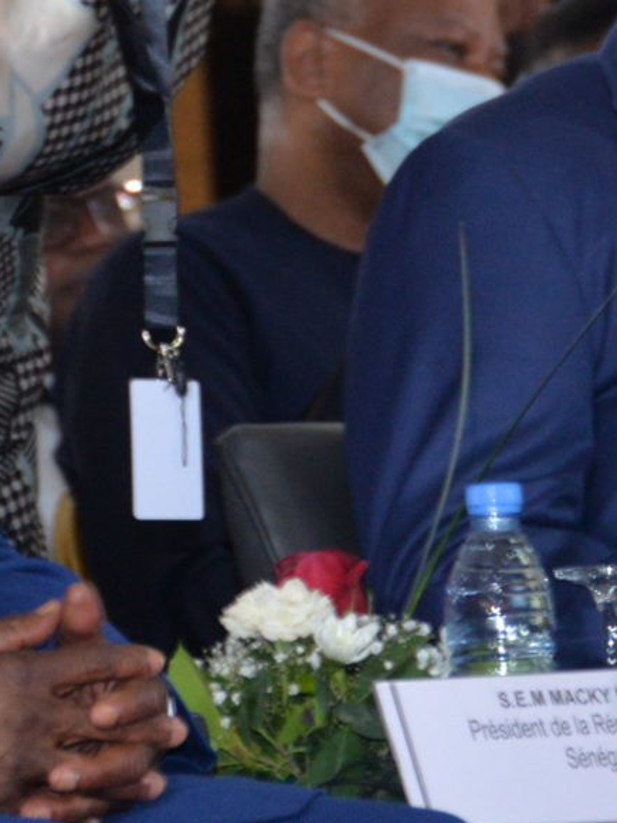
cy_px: -184
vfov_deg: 4.9
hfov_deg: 3.7
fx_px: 9577
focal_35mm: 403
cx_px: 325
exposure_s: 1/80
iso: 1600
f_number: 5.6
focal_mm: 95
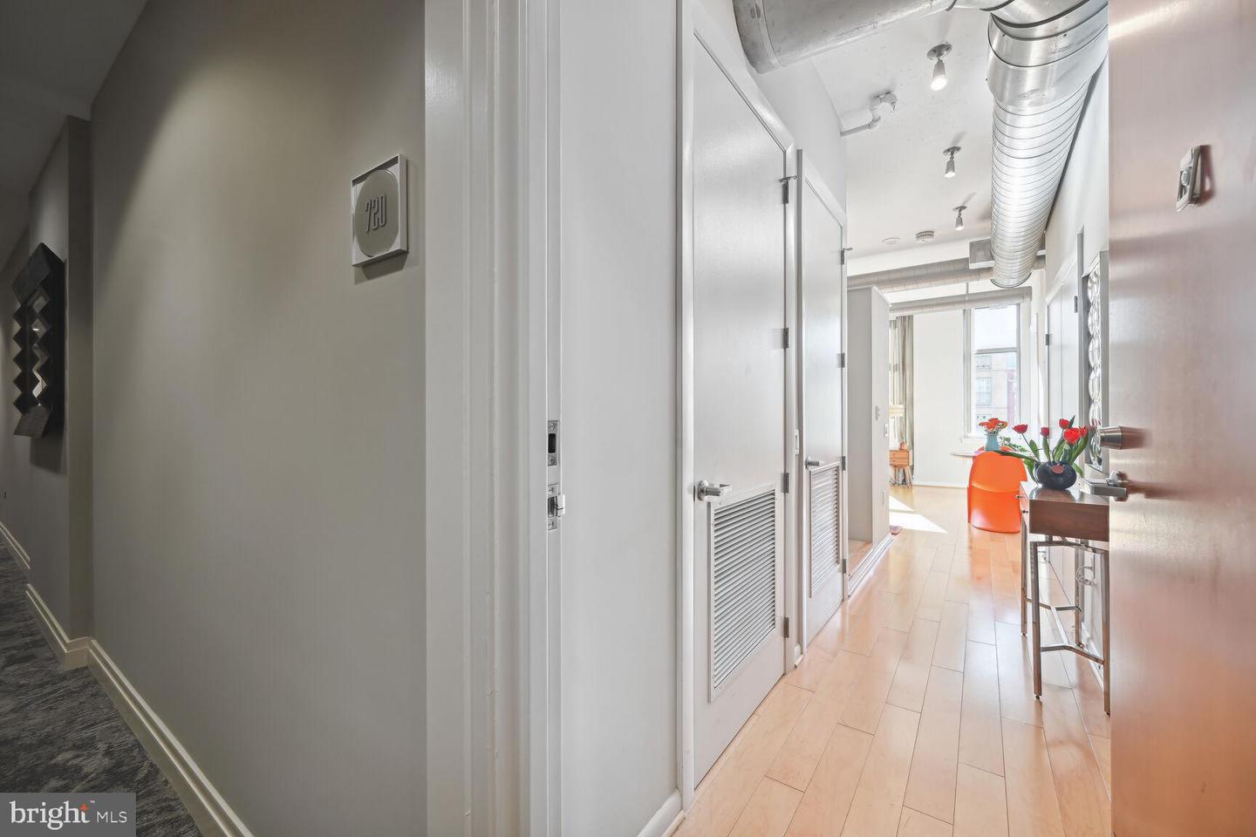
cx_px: 628
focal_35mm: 14
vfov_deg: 81.2
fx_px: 488
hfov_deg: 104.3
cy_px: 418
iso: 200
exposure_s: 1/8
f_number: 9
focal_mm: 14
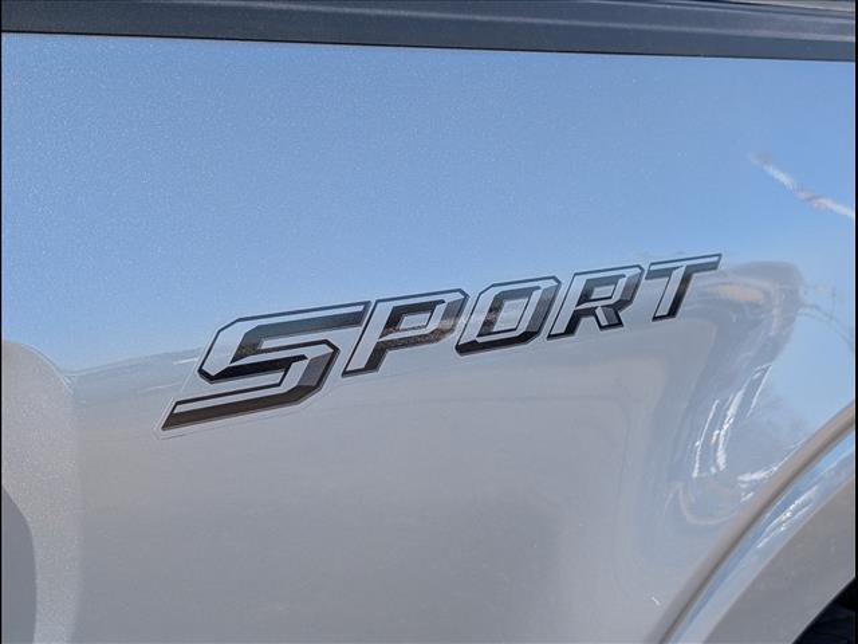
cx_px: 429
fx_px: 1215
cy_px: 322
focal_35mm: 49
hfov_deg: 38.9
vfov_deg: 29.7
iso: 25
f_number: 1.68
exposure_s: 1/333
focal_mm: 6.9
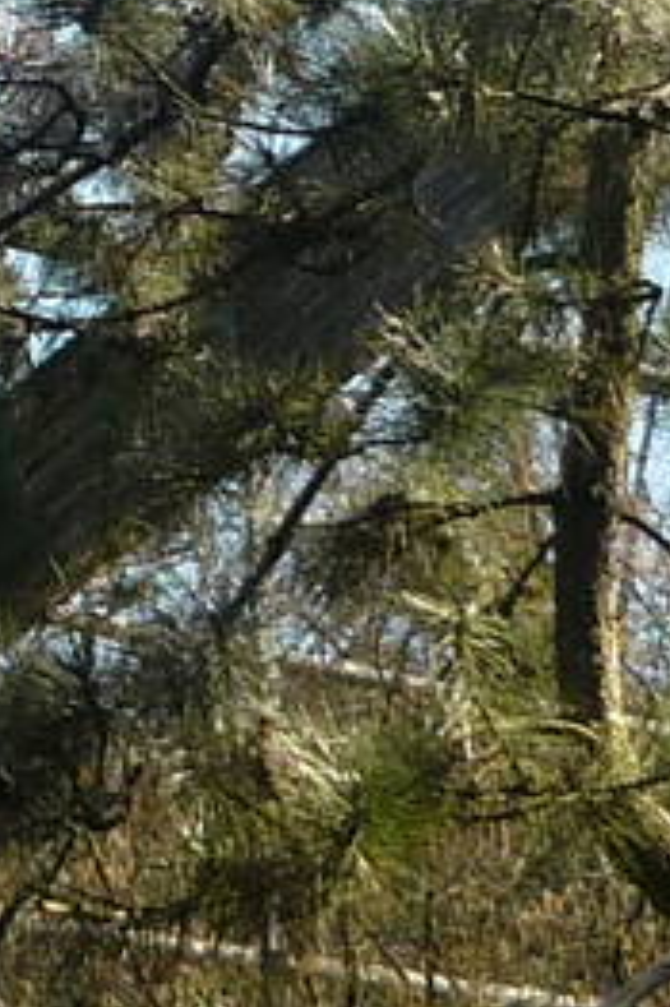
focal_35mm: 209
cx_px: -230
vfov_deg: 9.8
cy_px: 153
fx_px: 5842
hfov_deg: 6.5
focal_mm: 5.5
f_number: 2.8
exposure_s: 1/400
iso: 100
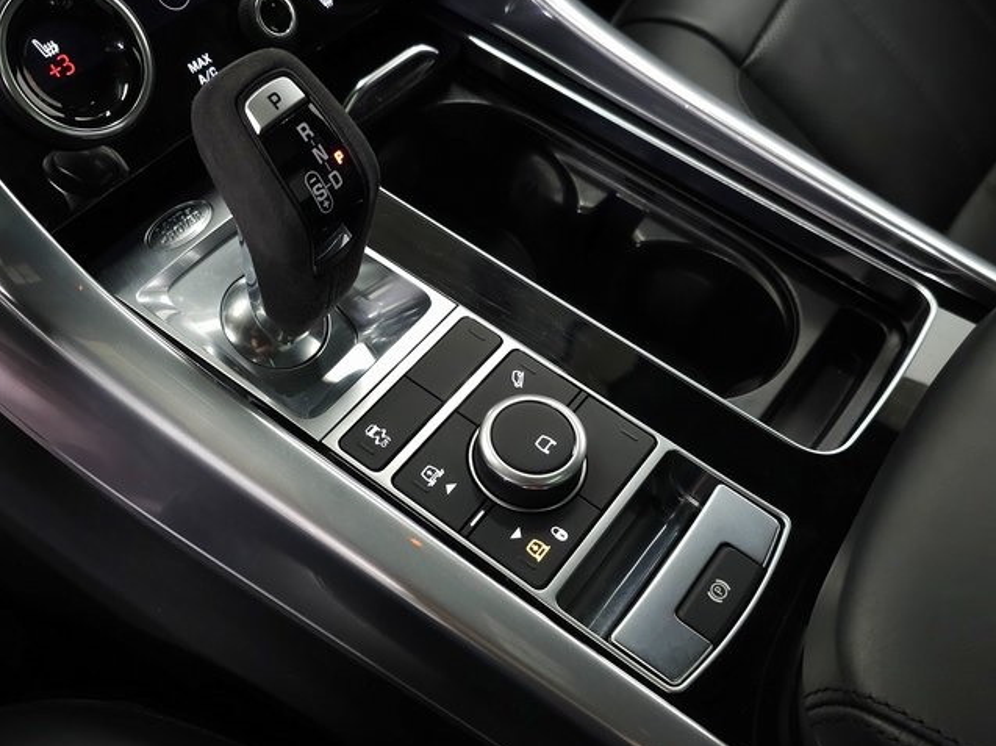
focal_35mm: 37
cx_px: 475
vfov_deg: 38.6
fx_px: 1064
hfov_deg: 50.1
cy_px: 391
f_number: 1.7
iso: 160
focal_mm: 6.3
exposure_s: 1/60
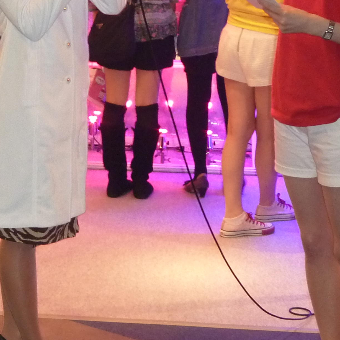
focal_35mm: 95
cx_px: 27
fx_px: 1056
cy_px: 100
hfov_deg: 18.0
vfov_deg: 18.2
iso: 250
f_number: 3.2
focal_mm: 5.9
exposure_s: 1/30
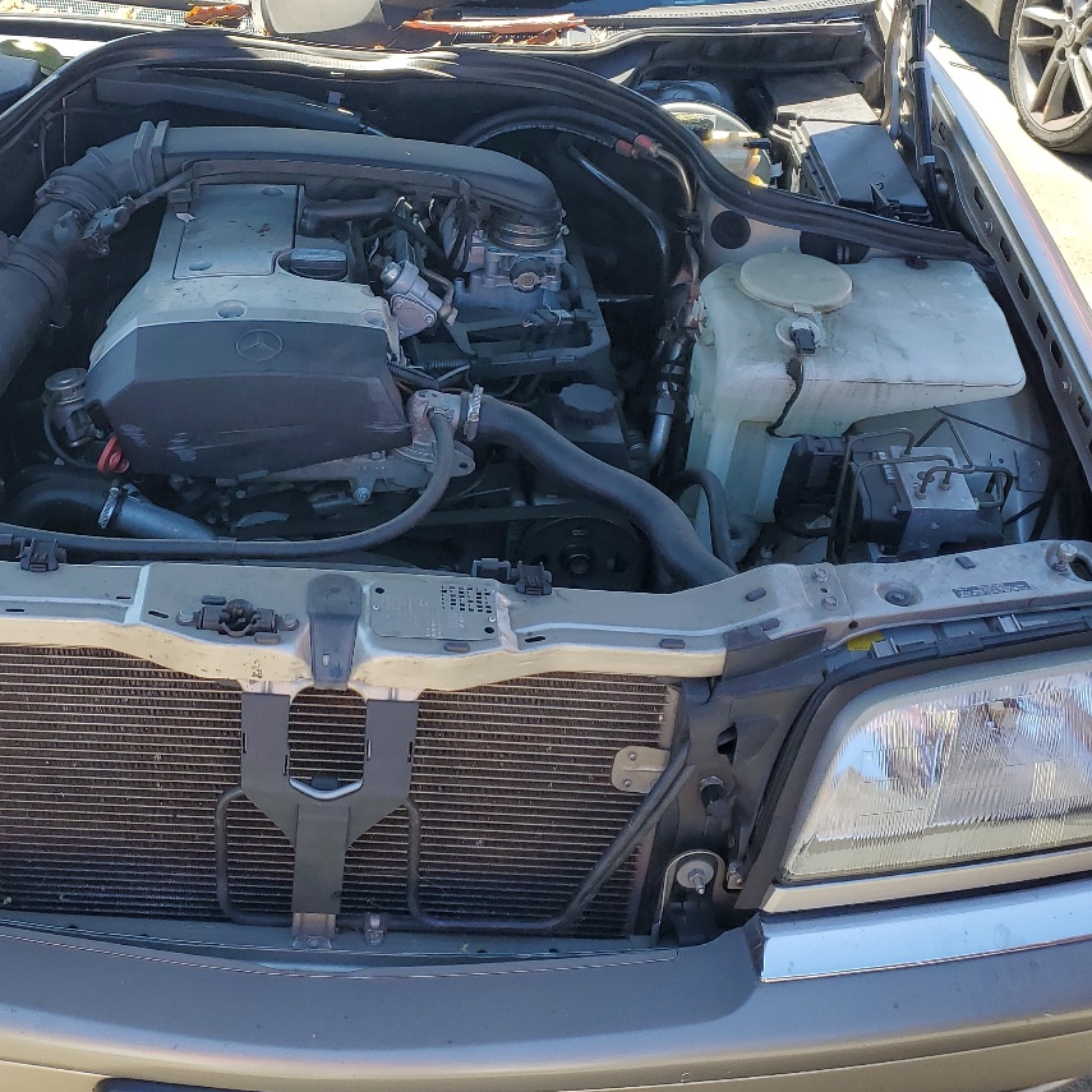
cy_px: 383
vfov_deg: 38.8
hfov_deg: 38.5
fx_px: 1535
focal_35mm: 43
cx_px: 328
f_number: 1.5
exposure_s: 1/625
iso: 50
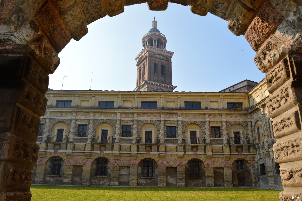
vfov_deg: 47.8
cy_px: 100
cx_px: 151
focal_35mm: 27
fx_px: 226
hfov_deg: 67.4
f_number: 9
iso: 100
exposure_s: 1/200
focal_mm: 18
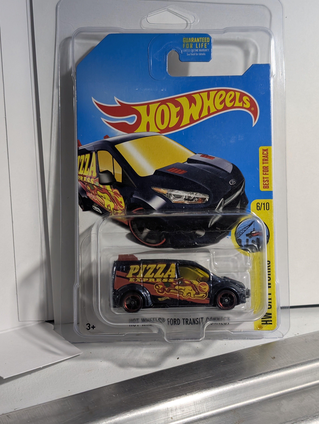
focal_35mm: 49
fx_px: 601
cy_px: 212
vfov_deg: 38.9
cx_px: 160
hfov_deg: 29.7
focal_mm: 6.9
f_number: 1.68
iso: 290
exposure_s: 1/151
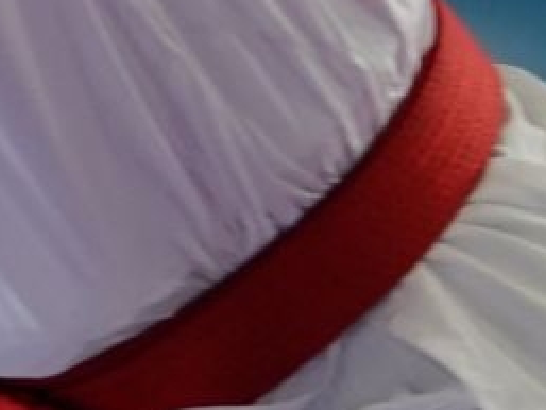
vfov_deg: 0.7
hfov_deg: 1.0
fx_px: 31861
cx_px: -351
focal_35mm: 2019
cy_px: -646
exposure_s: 1/1000
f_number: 2.8
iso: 1000
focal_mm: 200
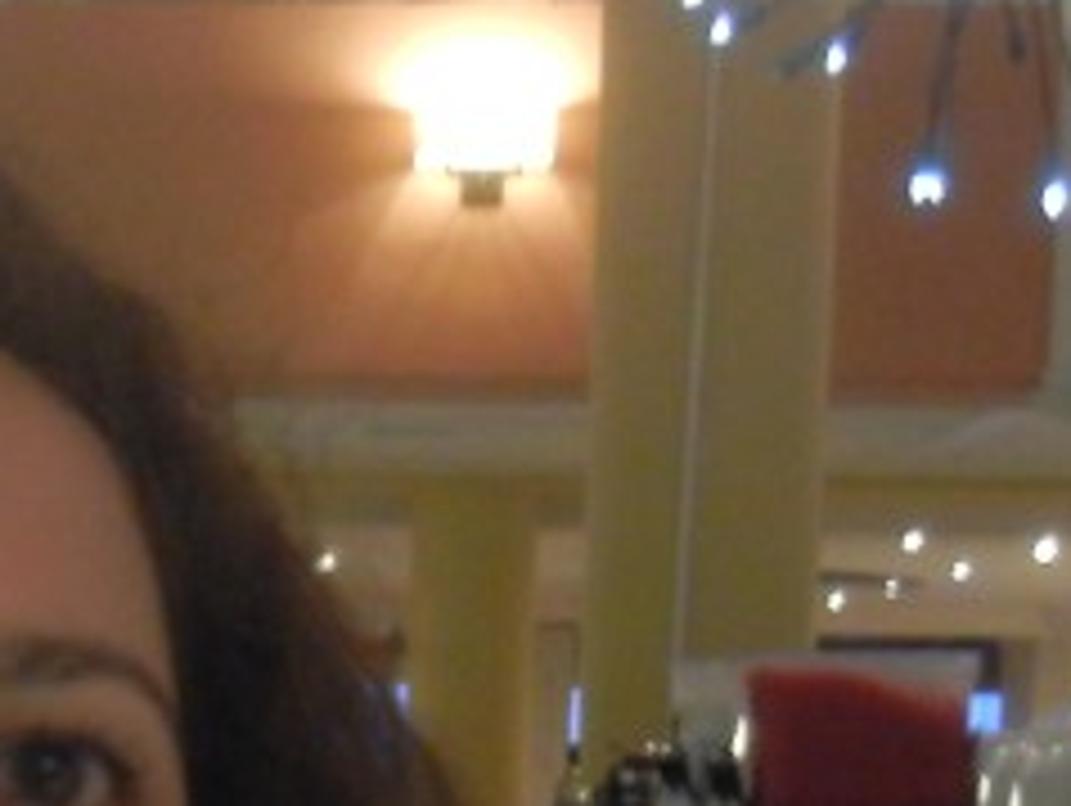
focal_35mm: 129
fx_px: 3995
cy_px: 1189
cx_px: -198
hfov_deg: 14.8
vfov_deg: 11.1
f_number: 3.5
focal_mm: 5.4
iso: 317
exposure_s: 1/15
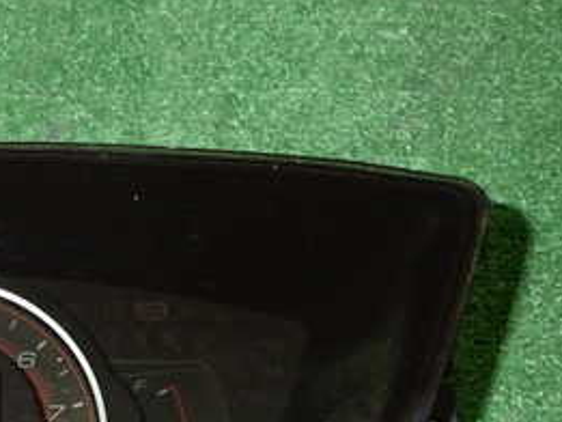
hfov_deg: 26.1
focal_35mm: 69
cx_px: -52
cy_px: 392
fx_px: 1121
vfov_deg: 20.8
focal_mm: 5.4
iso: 800
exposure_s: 1/30
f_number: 6.3
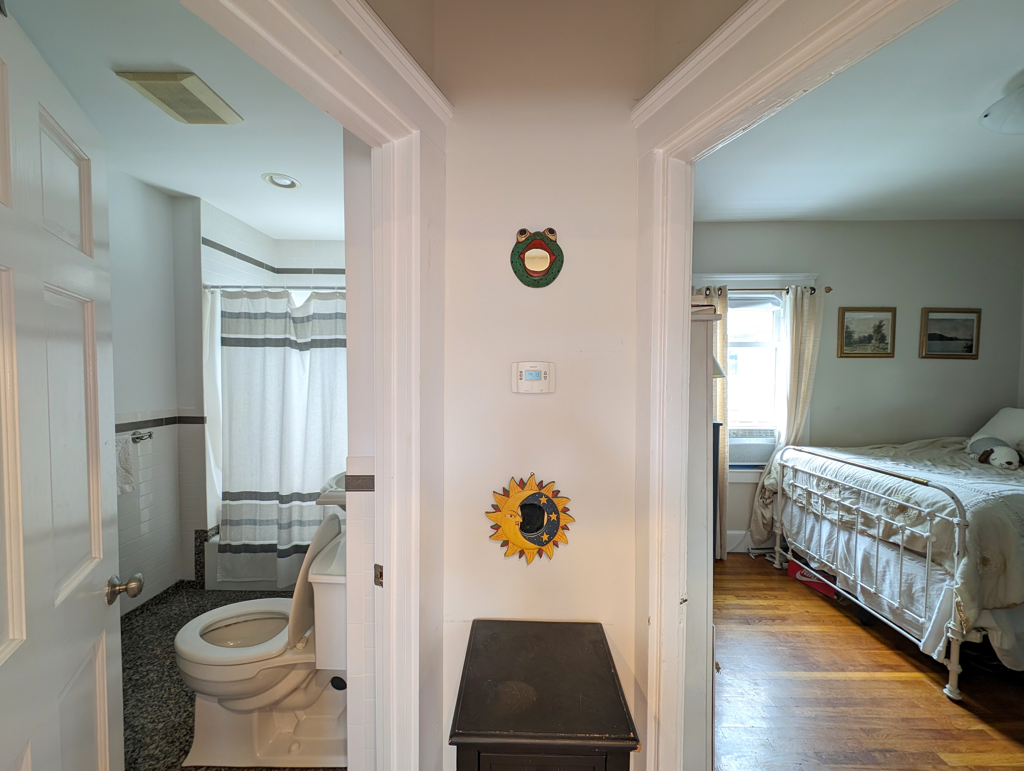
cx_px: 512
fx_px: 355
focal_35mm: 12
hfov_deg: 110.5
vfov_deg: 94.6
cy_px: 386
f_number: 1.95
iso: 142
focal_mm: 2.23
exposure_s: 1/60
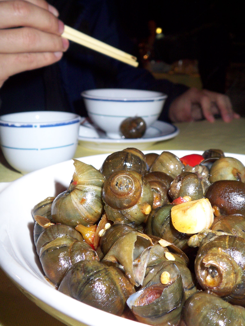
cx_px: 122
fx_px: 368
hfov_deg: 36.8
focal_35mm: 39
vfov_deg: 47.9
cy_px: 163
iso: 125
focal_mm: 6.4
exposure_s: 1/60
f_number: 3.9
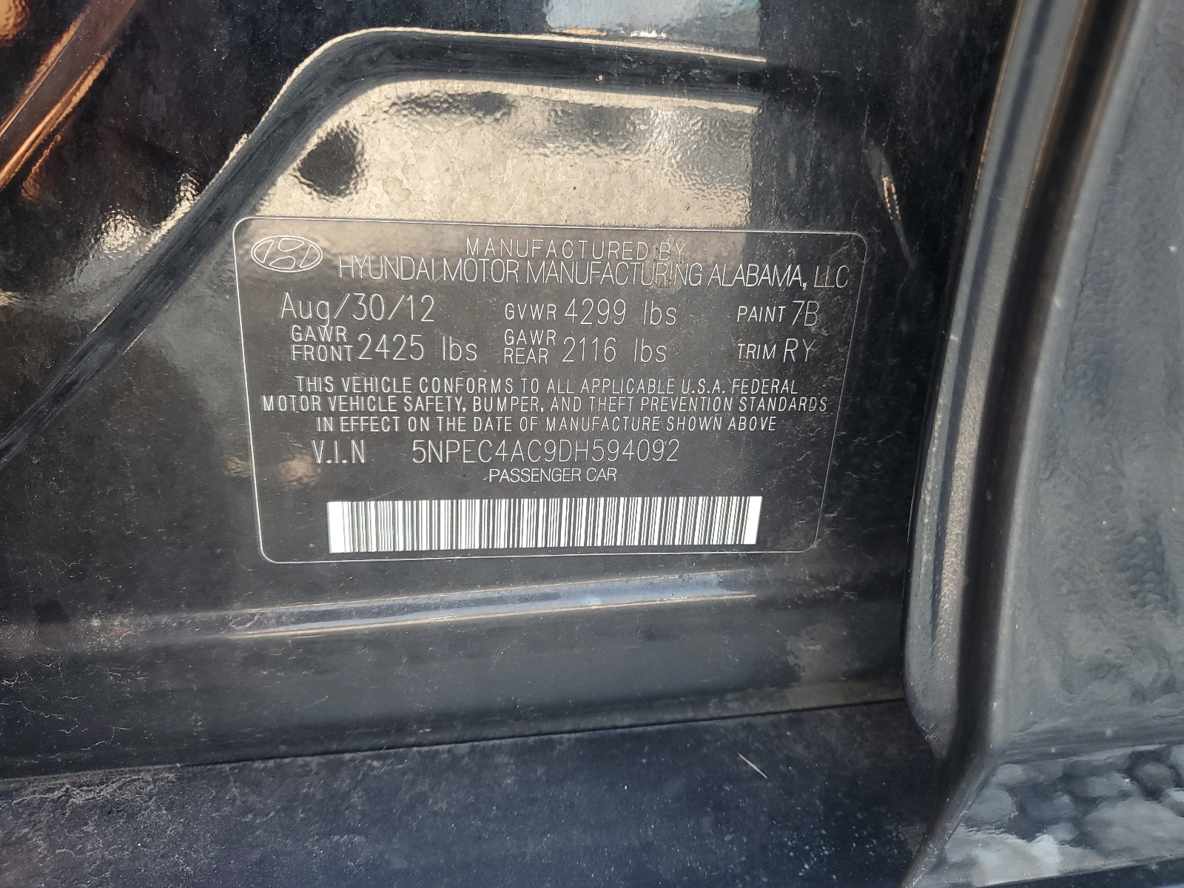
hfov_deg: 67.3
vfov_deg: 53.1
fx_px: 889
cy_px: 444
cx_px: 592
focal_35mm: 26
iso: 69
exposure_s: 1/120
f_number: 1.5
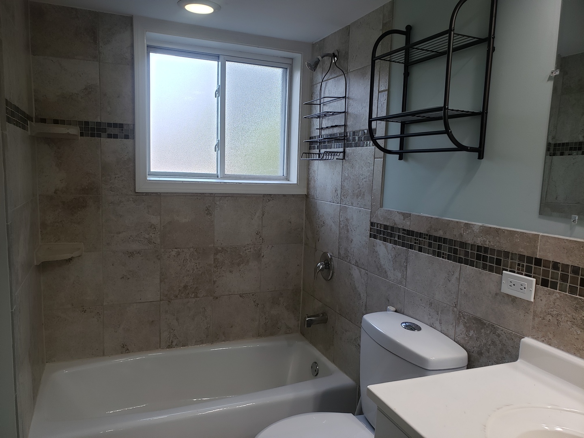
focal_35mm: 26
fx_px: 439
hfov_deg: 67.3
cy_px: 219
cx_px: 292
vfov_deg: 53.1
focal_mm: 4.3
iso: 80
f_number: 2.4
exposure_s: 1/60
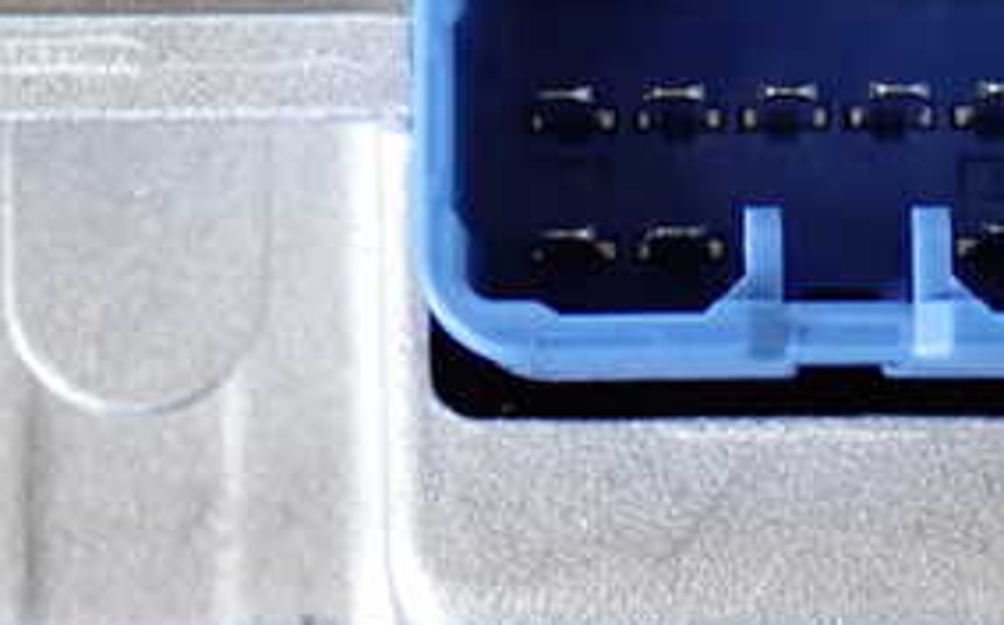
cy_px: 138
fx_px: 3554
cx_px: 884
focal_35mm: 130
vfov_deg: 10.0
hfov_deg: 15.9
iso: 800
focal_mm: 10.35
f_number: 3.5
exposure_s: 1/40
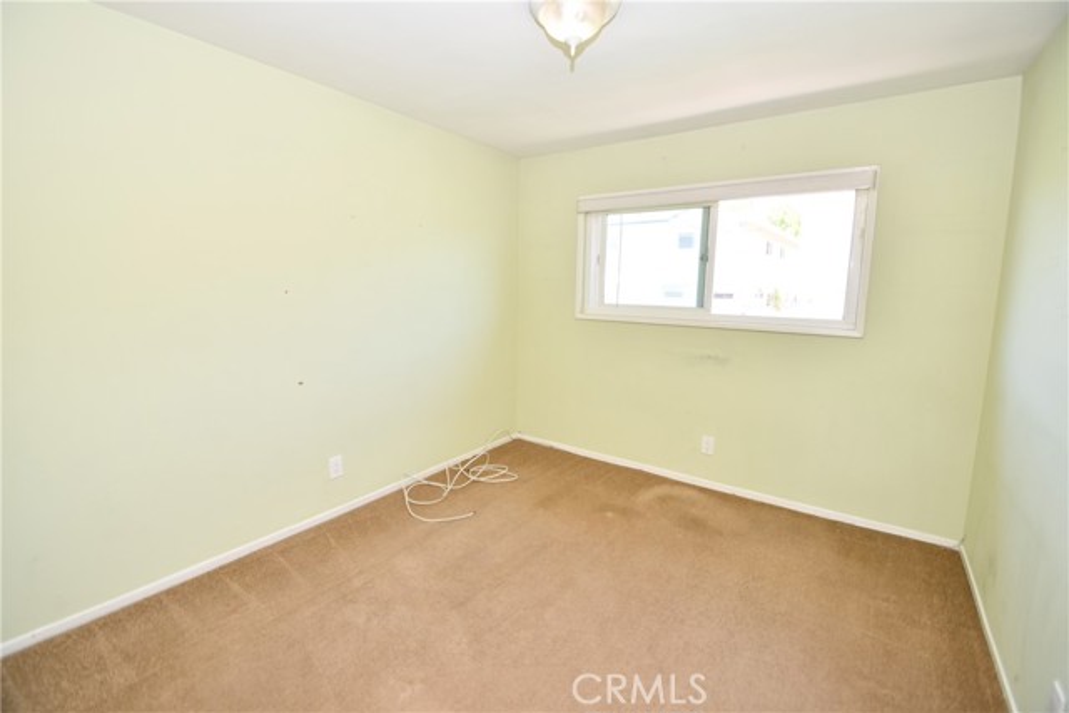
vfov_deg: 77.4
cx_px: 534
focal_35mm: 15
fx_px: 445
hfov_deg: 100.4
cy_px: 356
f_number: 4
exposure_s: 1/60
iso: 250
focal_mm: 10
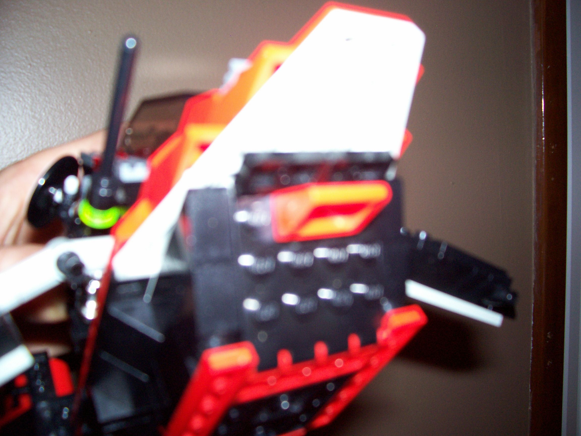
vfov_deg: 41.8
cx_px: 290
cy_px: 218
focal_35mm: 34
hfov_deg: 54.0
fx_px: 571
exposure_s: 1/112
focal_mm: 5.6
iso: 140
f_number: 2.7
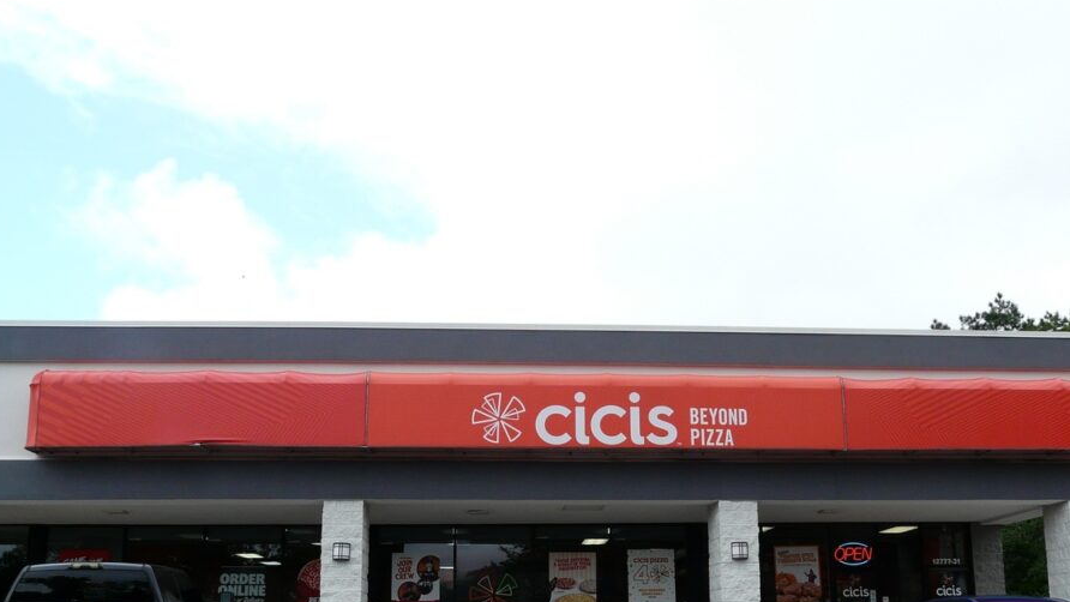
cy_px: 443
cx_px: 564
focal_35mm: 35
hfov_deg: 56.6
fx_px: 993
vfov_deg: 33.1
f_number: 4.5
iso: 100
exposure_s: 1/250
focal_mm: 4.6
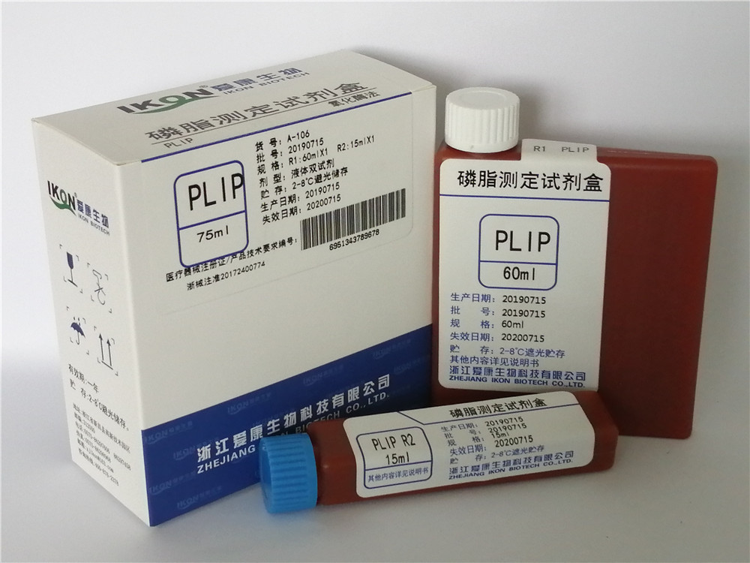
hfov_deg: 29.8
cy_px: 282
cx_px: 375
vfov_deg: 22.6
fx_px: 1408
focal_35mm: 65
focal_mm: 3.64
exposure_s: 1/100
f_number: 1.8
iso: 80
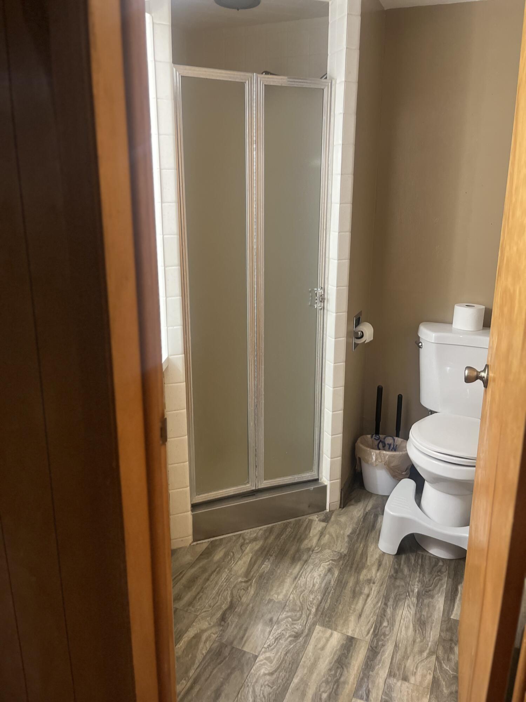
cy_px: 351
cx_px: 263
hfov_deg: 53.1
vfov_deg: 67.3
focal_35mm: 26
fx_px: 527
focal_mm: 5.1
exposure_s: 1/60
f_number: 1.6
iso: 250
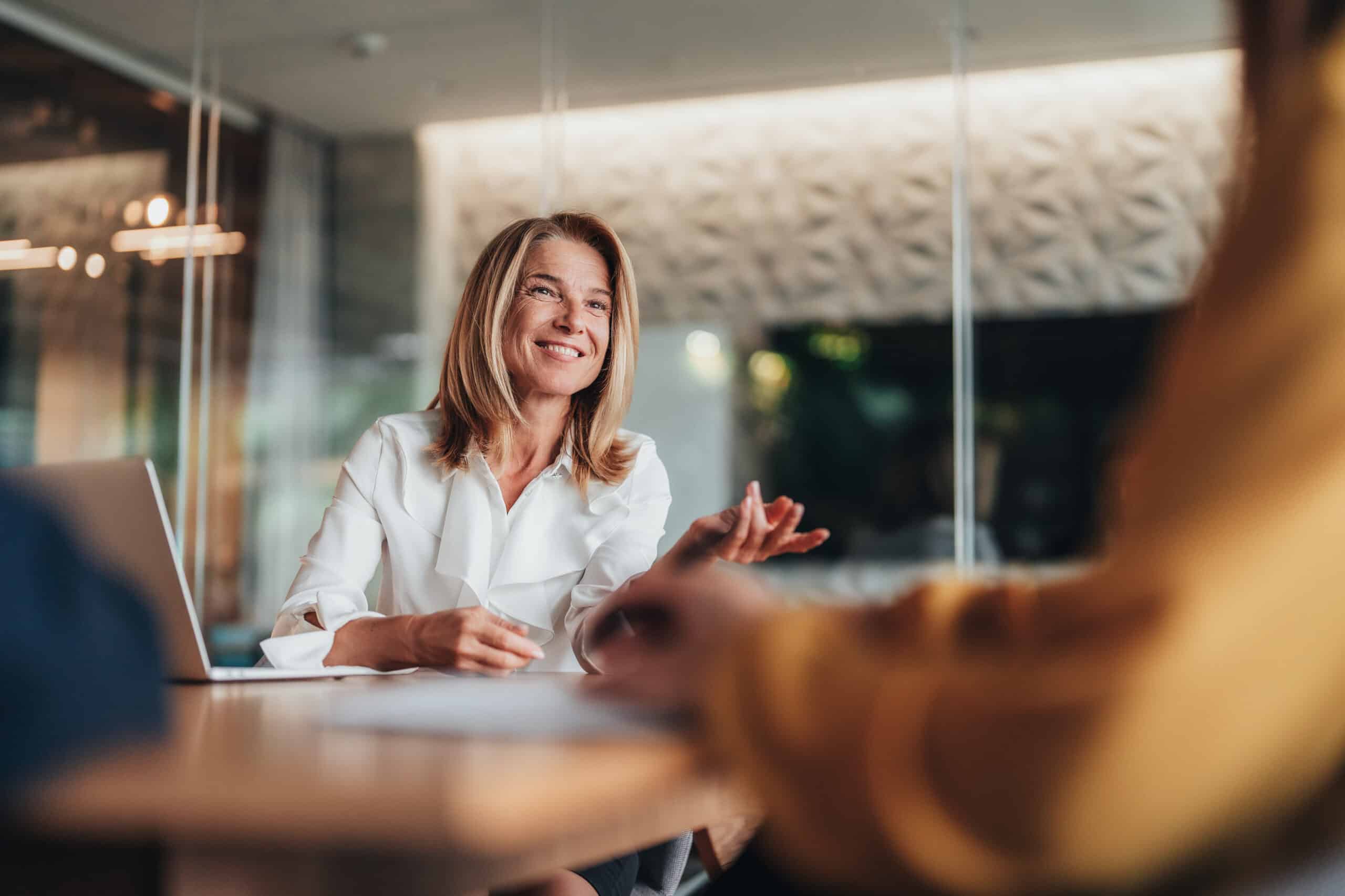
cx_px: 672
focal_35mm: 50
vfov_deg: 27.0
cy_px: 448
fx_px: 1868
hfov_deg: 39.6
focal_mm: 50
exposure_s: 1/500
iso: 500
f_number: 1.2
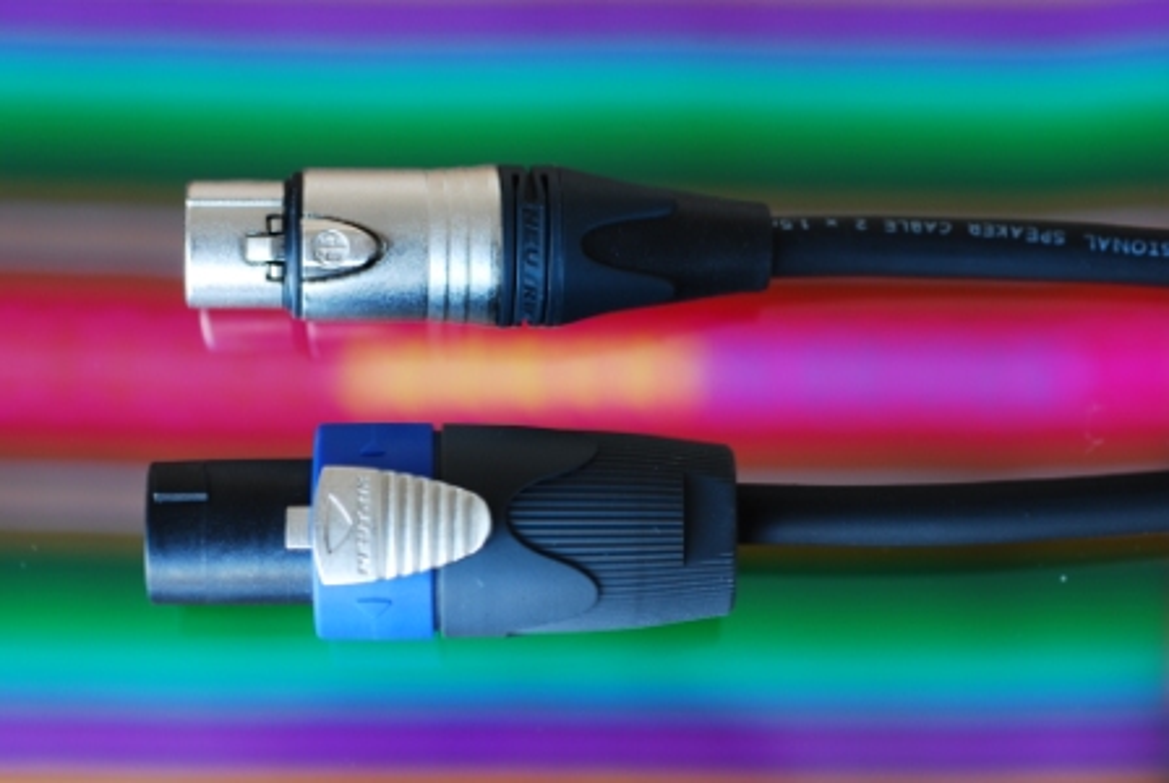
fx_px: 2926
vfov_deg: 15.2
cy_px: 392
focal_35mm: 90
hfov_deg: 22.6
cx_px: 584
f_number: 5.6
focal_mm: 60
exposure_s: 1/4
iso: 100
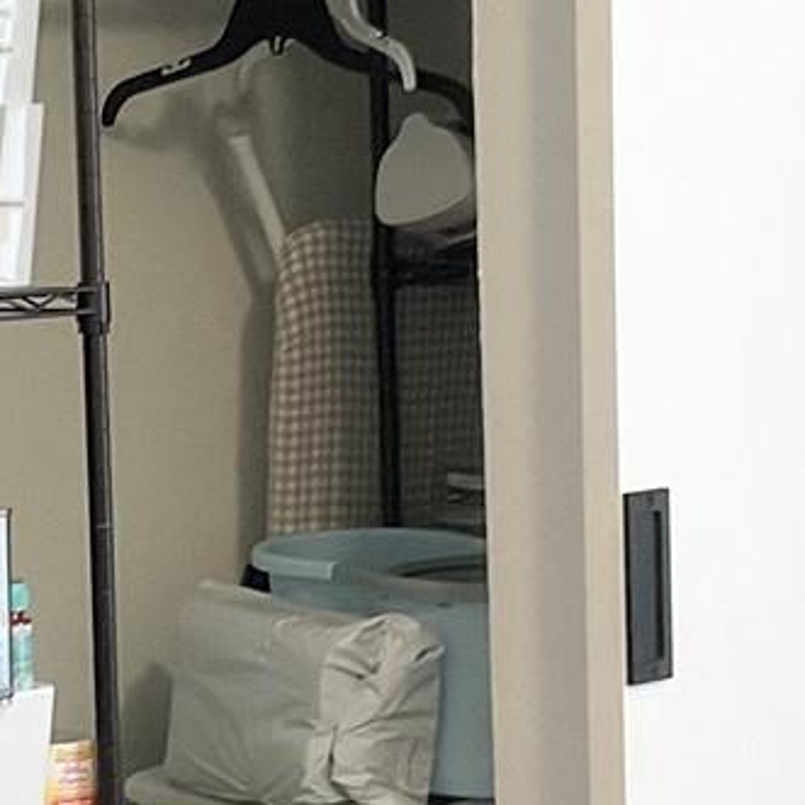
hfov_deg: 13.8
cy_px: 370
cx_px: -78
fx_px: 3262
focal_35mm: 124
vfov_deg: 14.1
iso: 125
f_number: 1.8
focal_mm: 3
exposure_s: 1/60
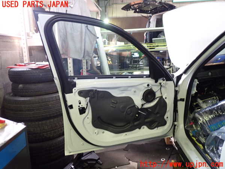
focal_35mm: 30
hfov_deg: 60.0
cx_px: 112
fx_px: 195
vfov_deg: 46.8
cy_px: 84
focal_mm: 5.4
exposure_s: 1/30
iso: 400
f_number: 2.3
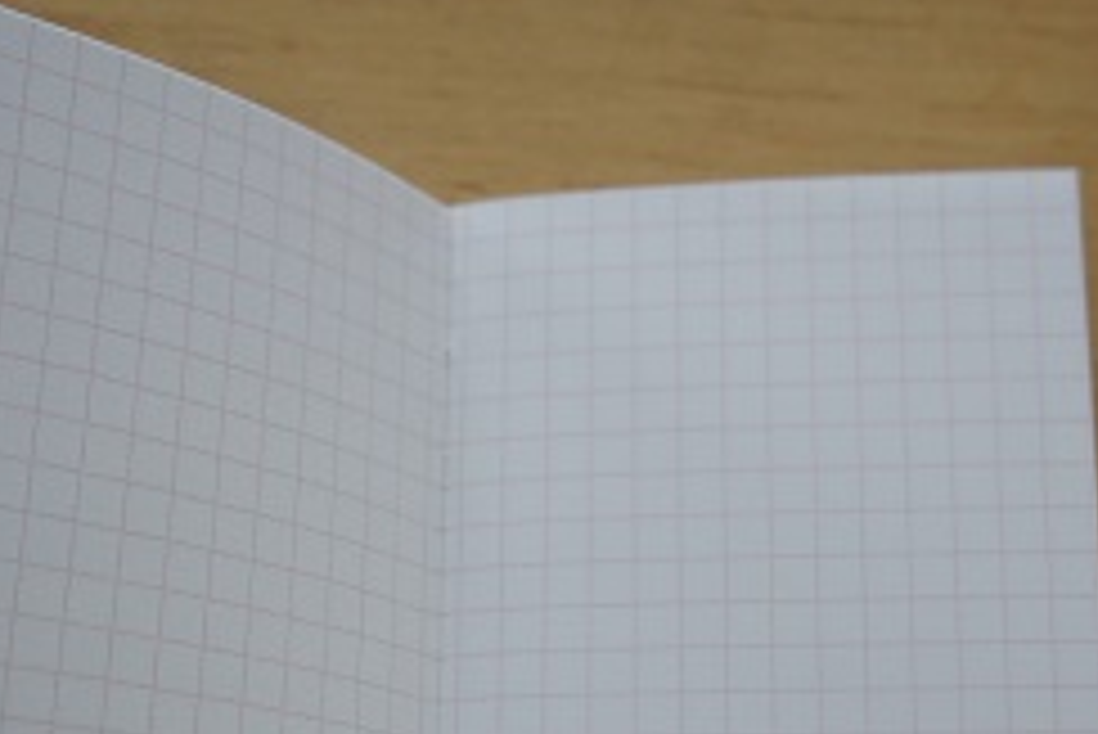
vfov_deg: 20.5
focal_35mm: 65
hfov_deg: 31.0
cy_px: 675
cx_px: 549
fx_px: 1982
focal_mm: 23
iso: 400
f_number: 4
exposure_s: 1/40
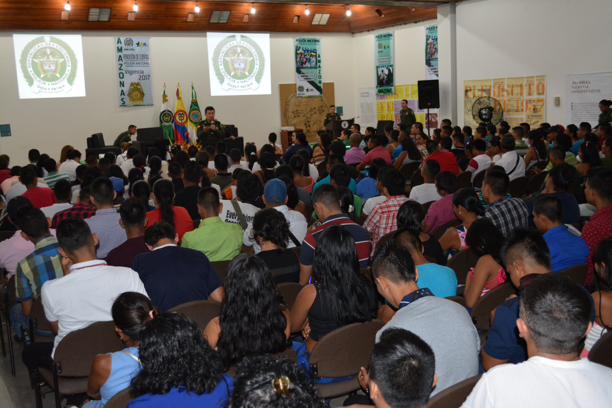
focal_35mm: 39
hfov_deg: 49.6
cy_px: 204
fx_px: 663
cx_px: 306
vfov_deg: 34.2
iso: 1800
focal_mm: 26
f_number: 4.2
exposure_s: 1/60
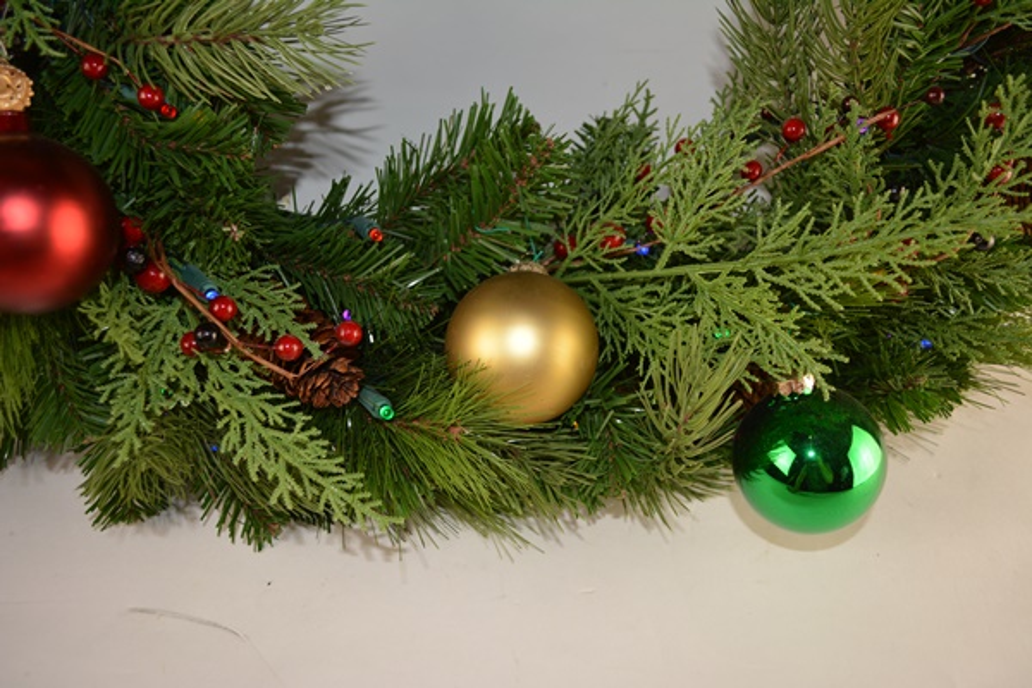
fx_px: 860
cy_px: 344
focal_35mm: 30
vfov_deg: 43.6
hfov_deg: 61.9
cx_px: 516
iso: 180
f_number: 3.8
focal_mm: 20
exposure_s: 1/125
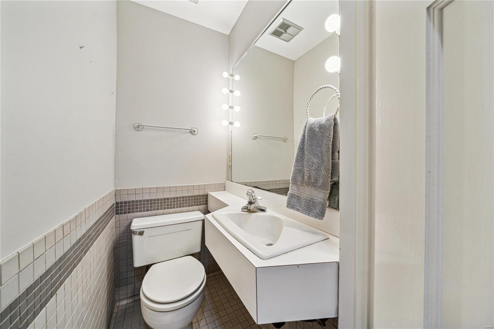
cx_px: 247
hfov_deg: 112.6
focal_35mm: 12
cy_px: 164
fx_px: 165
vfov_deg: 90.0
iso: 100
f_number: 8
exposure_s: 1/8
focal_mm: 12
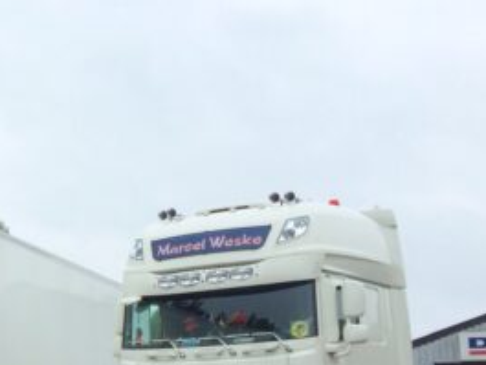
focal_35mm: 87
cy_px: 264
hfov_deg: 20.5
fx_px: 1222
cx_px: -150
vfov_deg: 16.9
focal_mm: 4.12
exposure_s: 1/684
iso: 32
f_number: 2.2
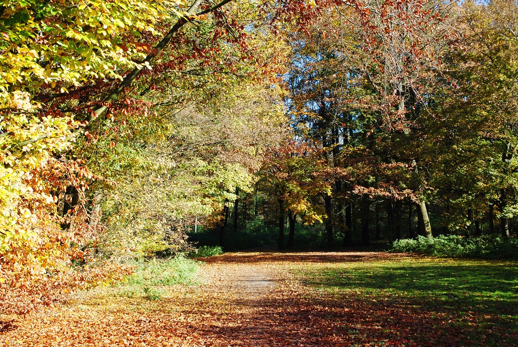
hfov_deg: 41.1
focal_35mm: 48
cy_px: 174
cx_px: 259
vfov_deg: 28.1
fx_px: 691
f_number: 9
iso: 200
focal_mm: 32
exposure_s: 1/125
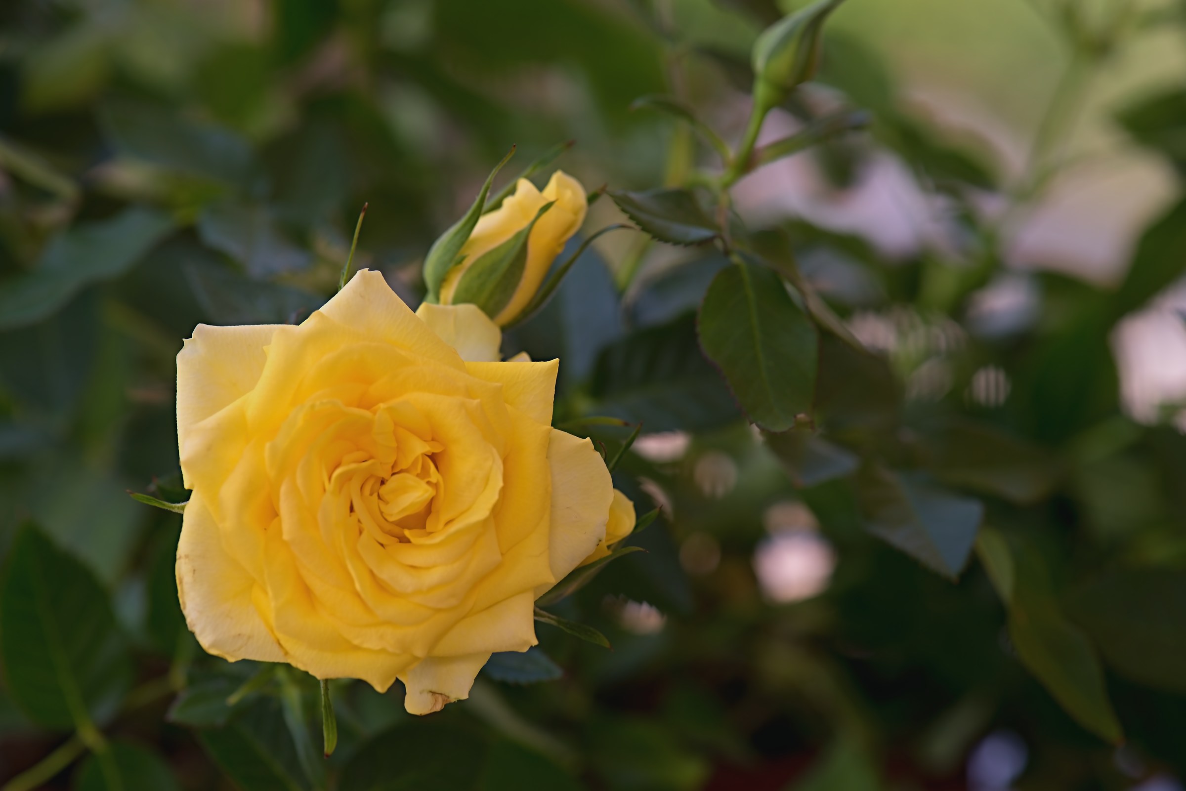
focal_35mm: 105
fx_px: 3460
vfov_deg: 13.0
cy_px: 396
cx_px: 593
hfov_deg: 19.5
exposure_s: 1/60
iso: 72
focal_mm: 105
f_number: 8
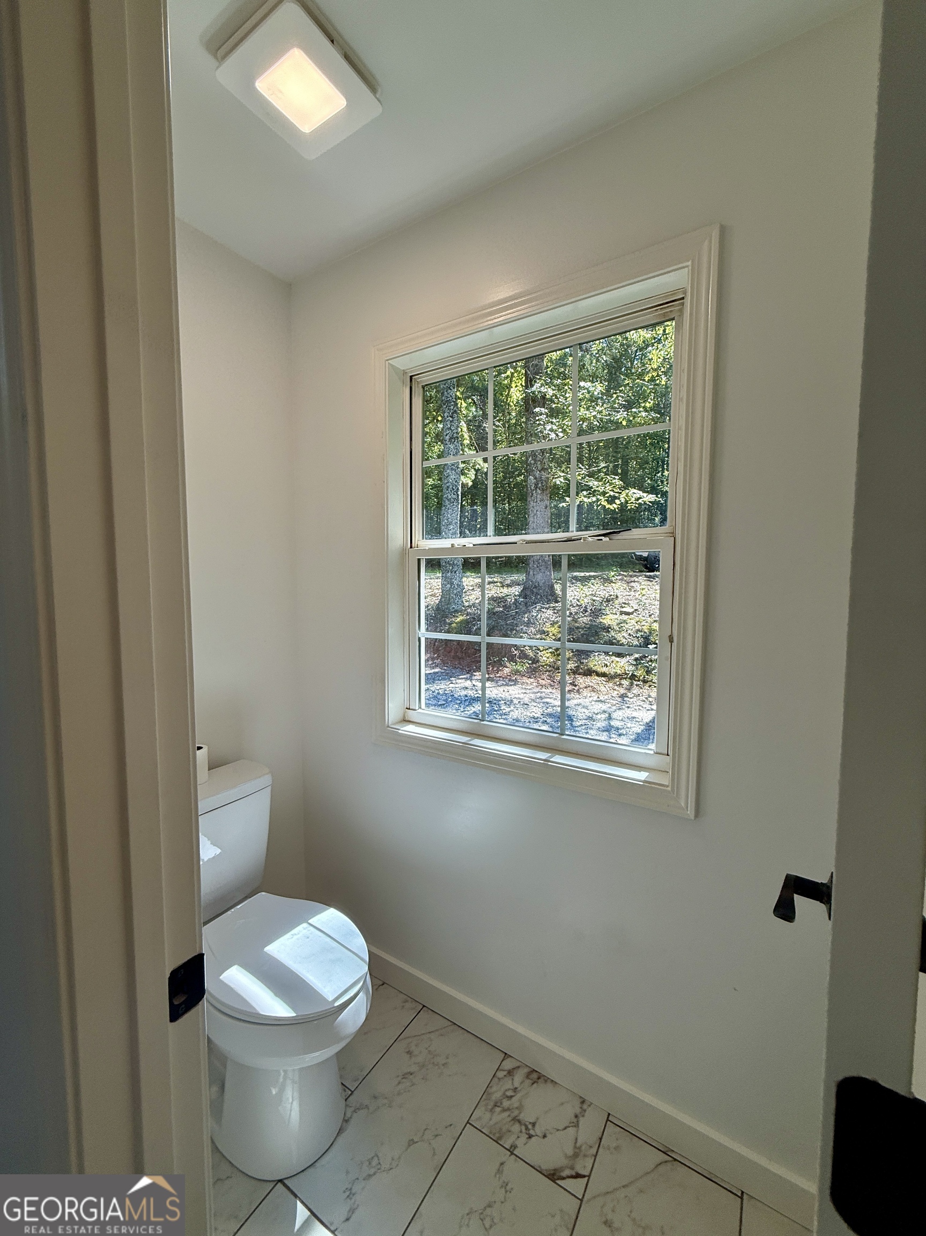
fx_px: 500
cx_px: 463
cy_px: 618
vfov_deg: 102.1
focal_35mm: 14
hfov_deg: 85.7
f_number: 2.2
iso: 64
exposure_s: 1/229
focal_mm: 2.22
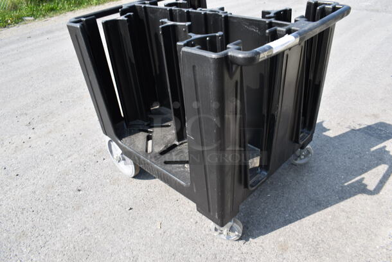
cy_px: 131
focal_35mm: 27
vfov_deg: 48.0
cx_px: 196
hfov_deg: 67.3
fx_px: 294
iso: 100
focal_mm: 18
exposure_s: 1/125
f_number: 8
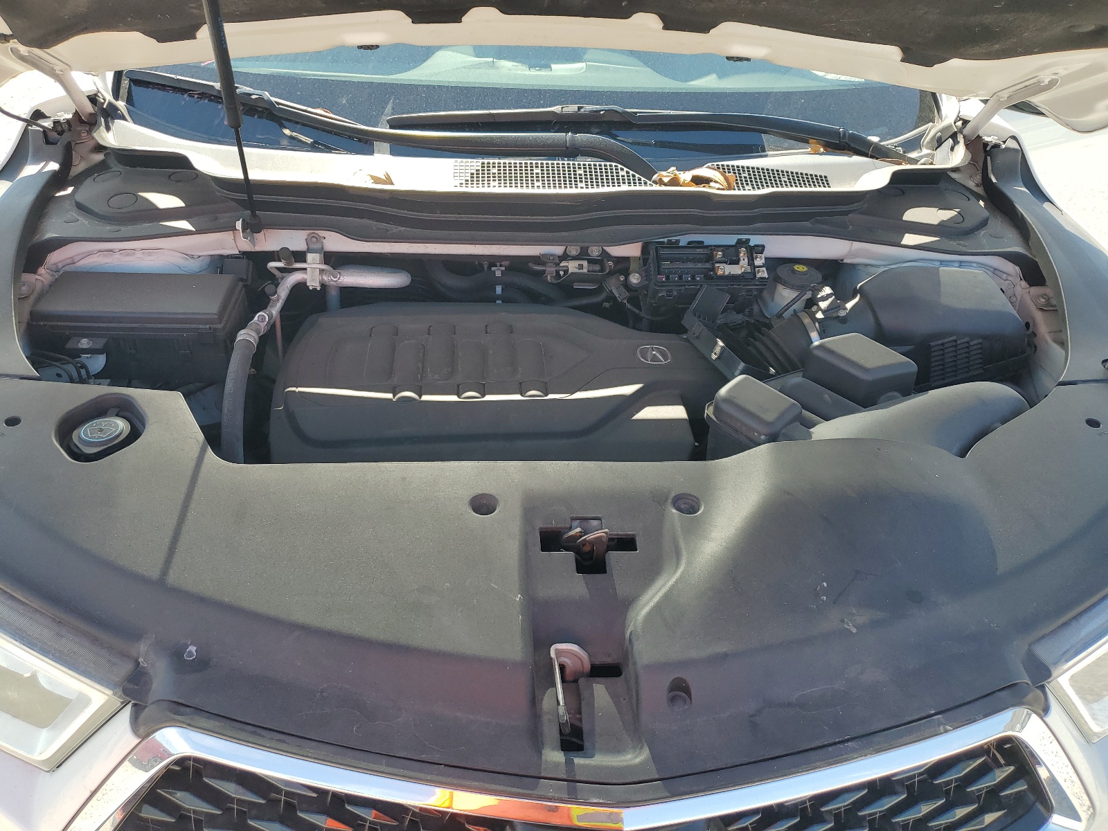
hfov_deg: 67.3
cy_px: 416
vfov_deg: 53.1
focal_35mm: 26
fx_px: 832
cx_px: 554
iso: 50
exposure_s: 1/667
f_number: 1.5
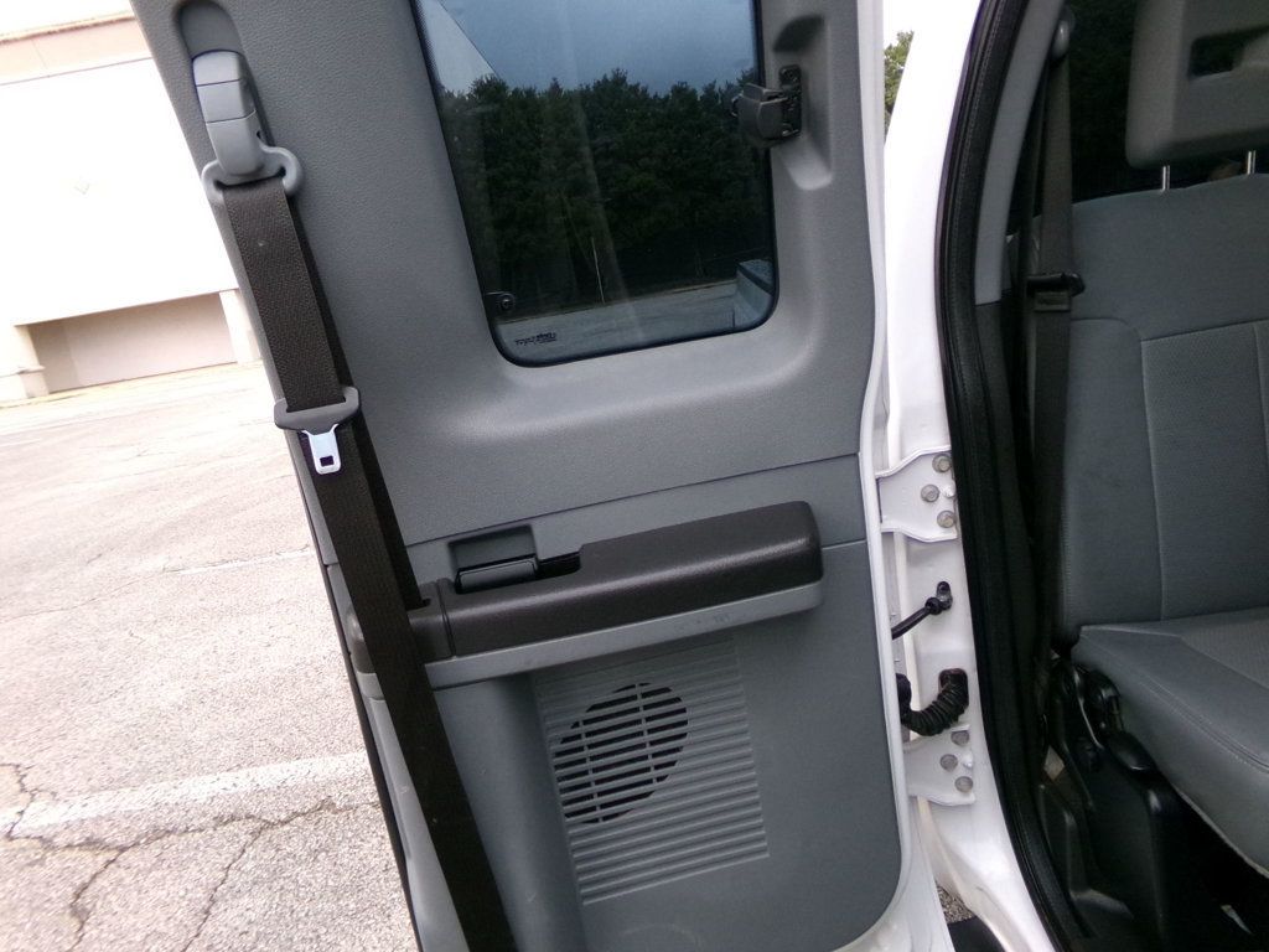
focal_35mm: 24
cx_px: 634
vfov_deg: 56.8
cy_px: 476
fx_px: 880
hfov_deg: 71.6
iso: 471
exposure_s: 1/60
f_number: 3.7
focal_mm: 4.3
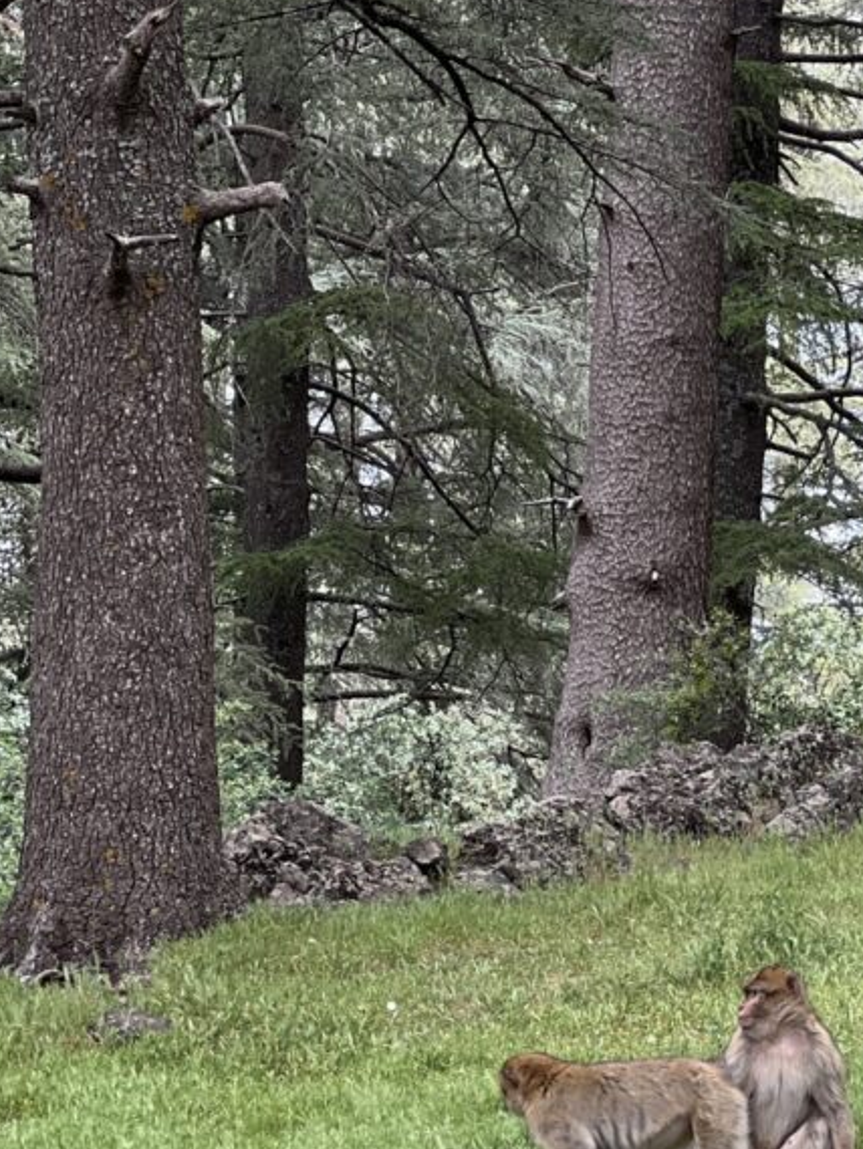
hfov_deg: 9.1
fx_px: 5381
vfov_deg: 12.2
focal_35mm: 162
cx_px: 833
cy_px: 826
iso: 40
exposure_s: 1/121
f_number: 2.8
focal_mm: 9
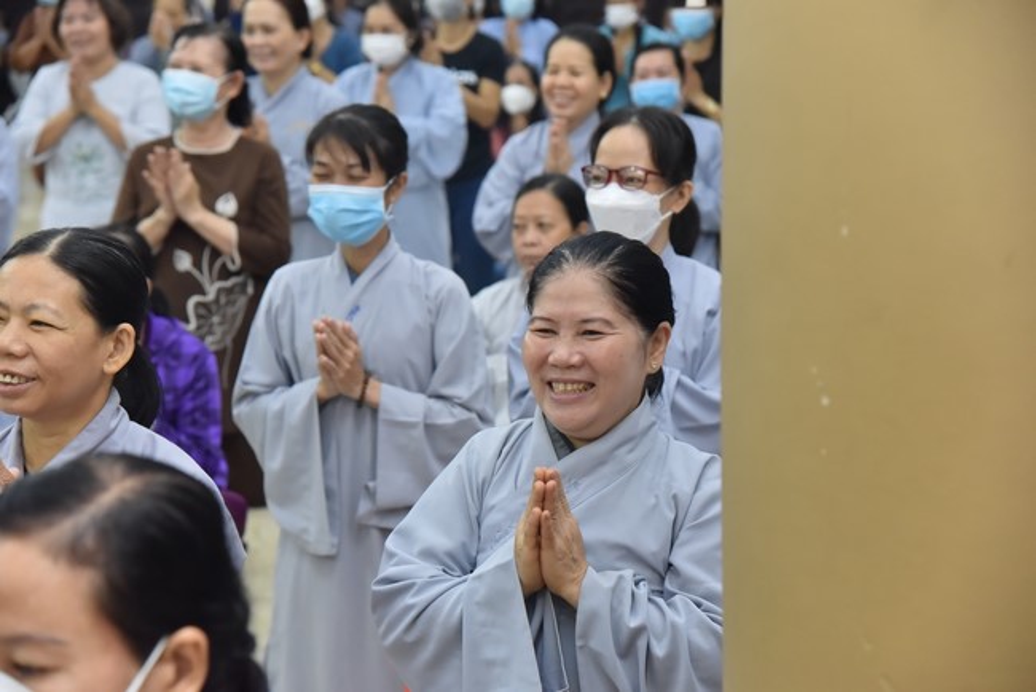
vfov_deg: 16.7
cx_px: 518
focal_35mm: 82
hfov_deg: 24.8
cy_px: 346
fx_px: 2361
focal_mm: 82
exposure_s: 1/160
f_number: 5
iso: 4000
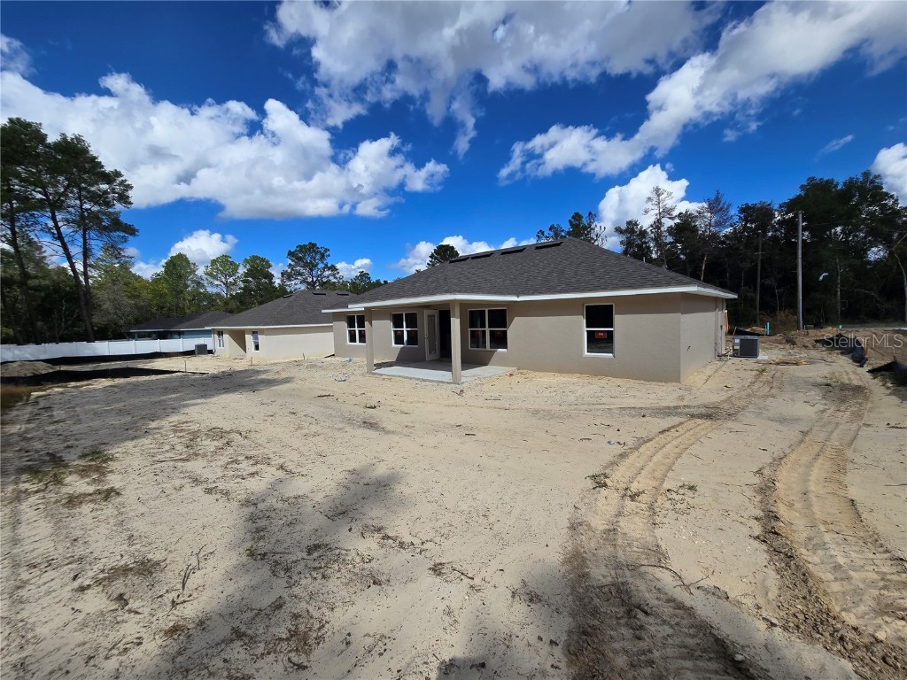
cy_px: 340
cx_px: 454
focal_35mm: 13
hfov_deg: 106.2
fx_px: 341
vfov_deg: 89.9
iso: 50
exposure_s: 1/3667
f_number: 2.2
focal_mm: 2.2
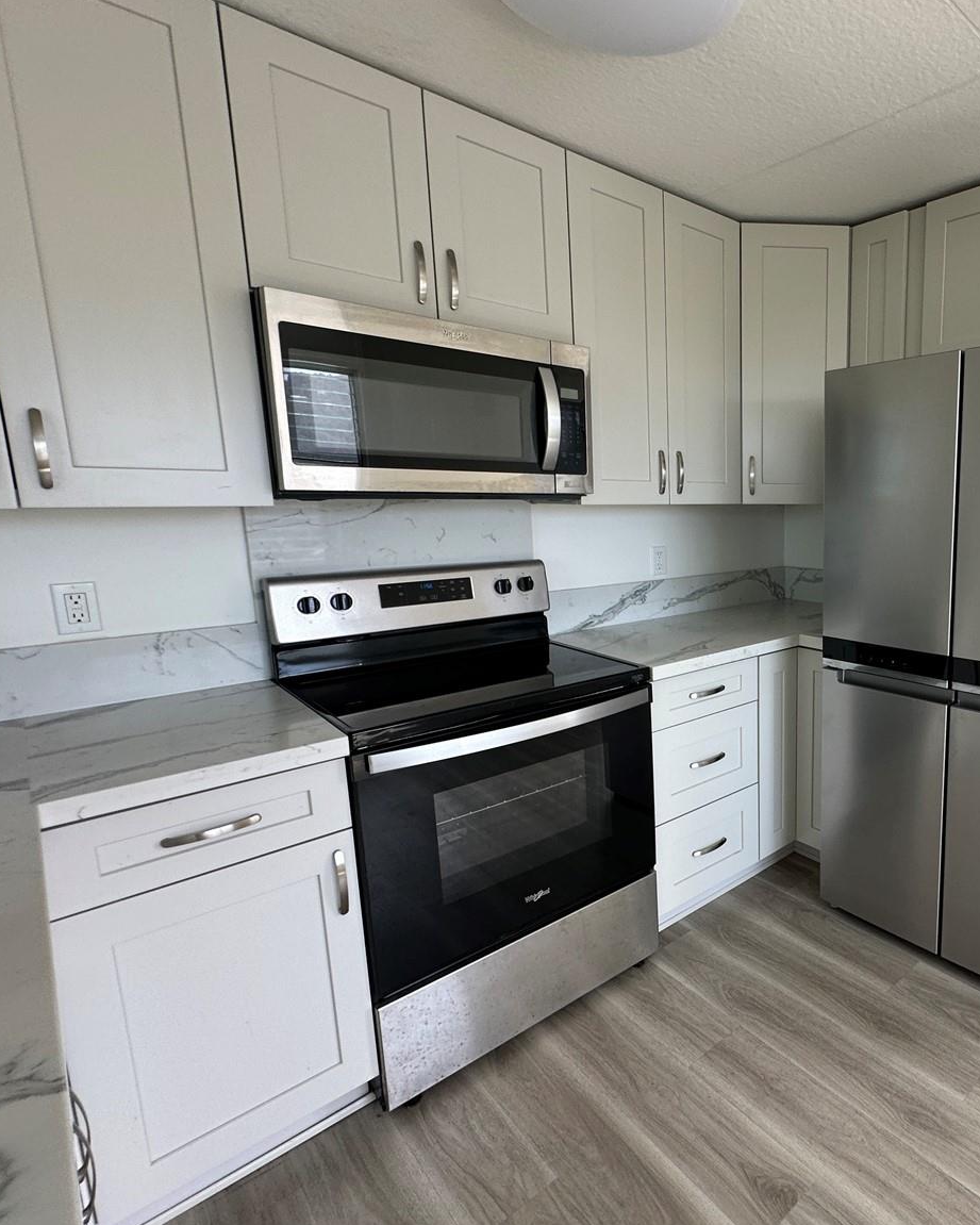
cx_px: 791
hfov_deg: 64.3
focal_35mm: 19
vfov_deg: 83.3
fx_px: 689
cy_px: 615
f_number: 2.2
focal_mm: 2.22
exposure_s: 1/99
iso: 64
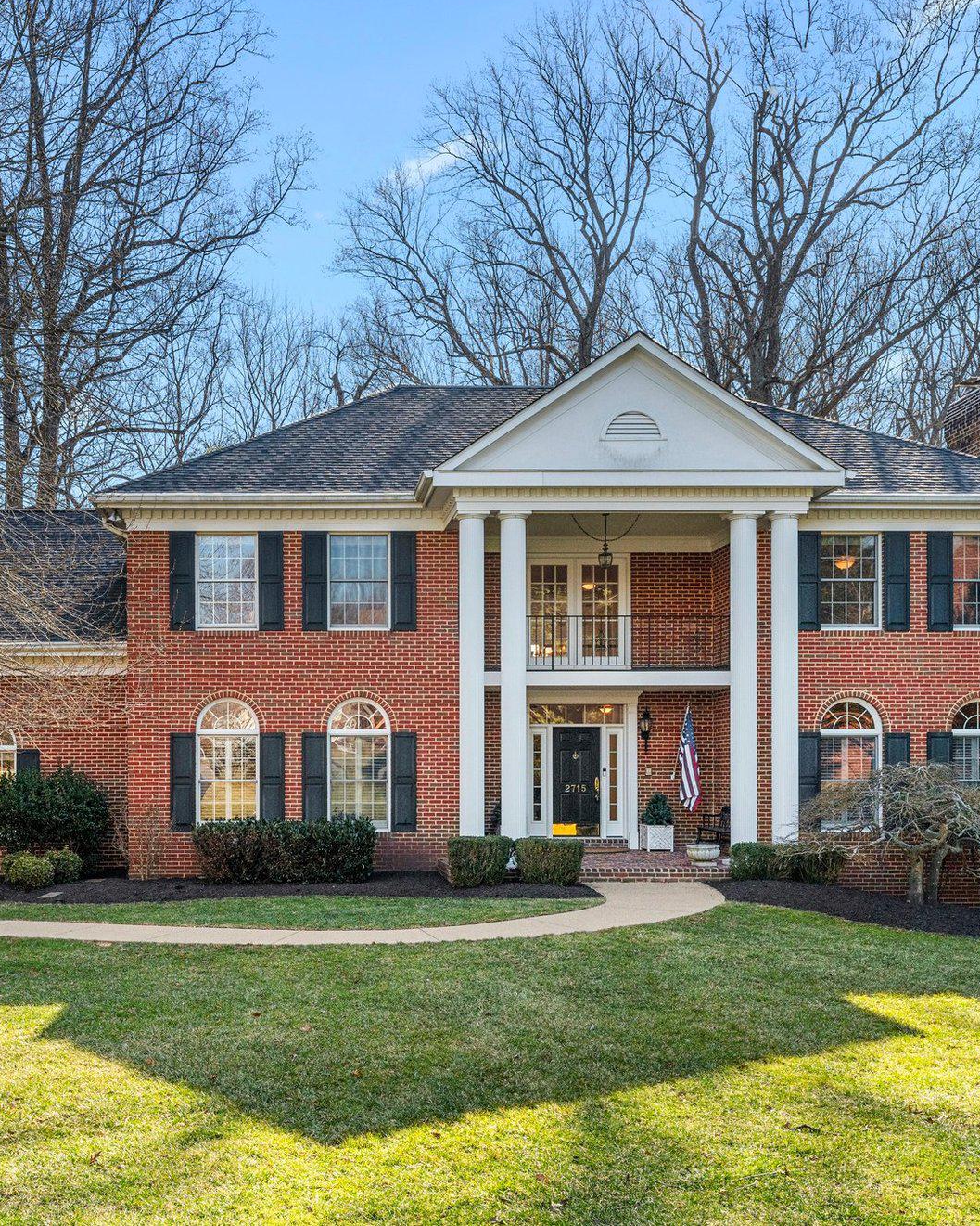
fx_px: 1020
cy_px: 608
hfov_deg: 51.3
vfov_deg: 62.0
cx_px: 481
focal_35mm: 28
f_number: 8
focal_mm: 19.8
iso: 640
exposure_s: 1/640
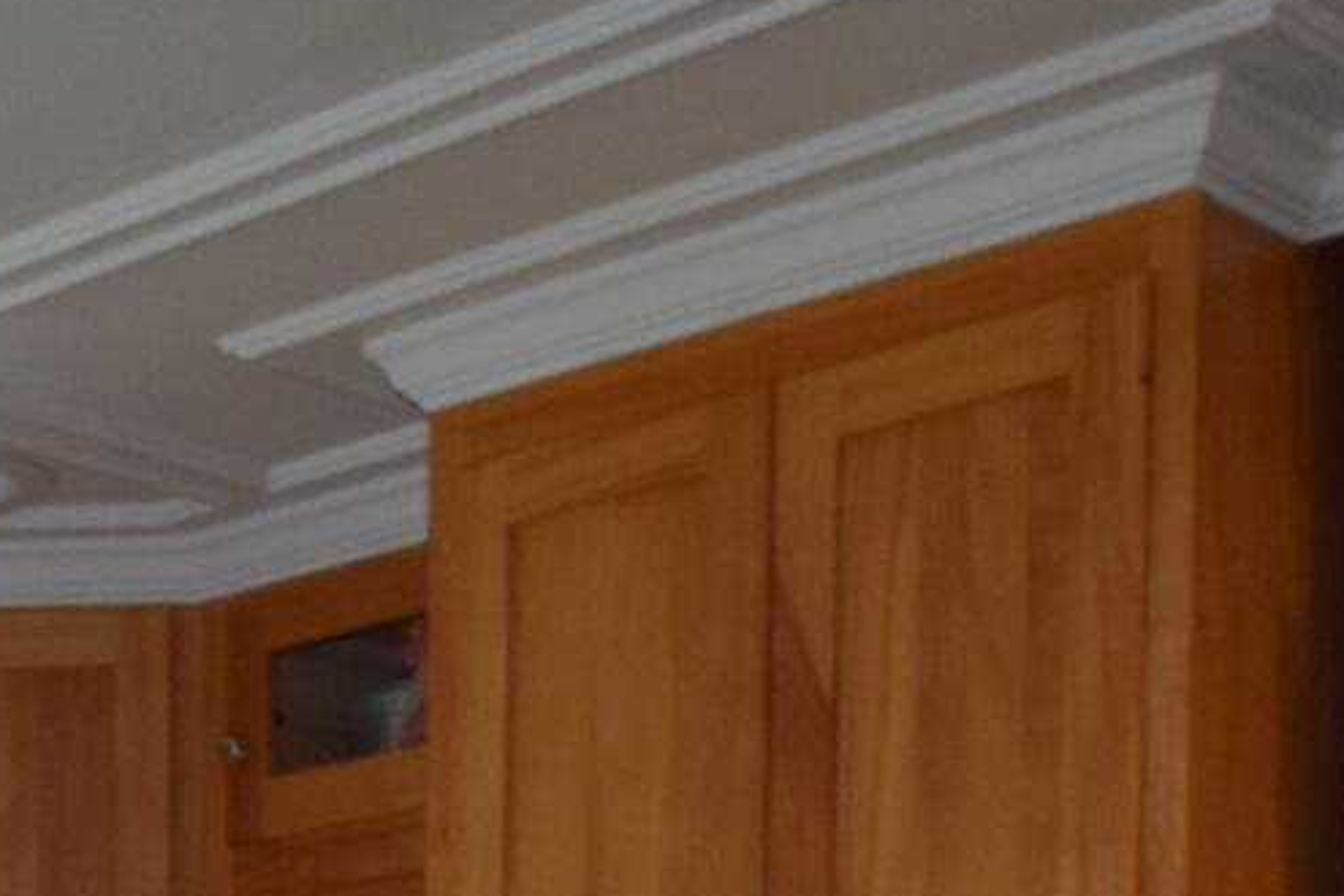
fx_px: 3397
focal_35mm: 91
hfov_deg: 21.0
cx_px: -217
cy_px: 1720
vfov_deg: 13.2
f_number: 5
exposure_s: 1/100
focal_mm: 10
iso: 800
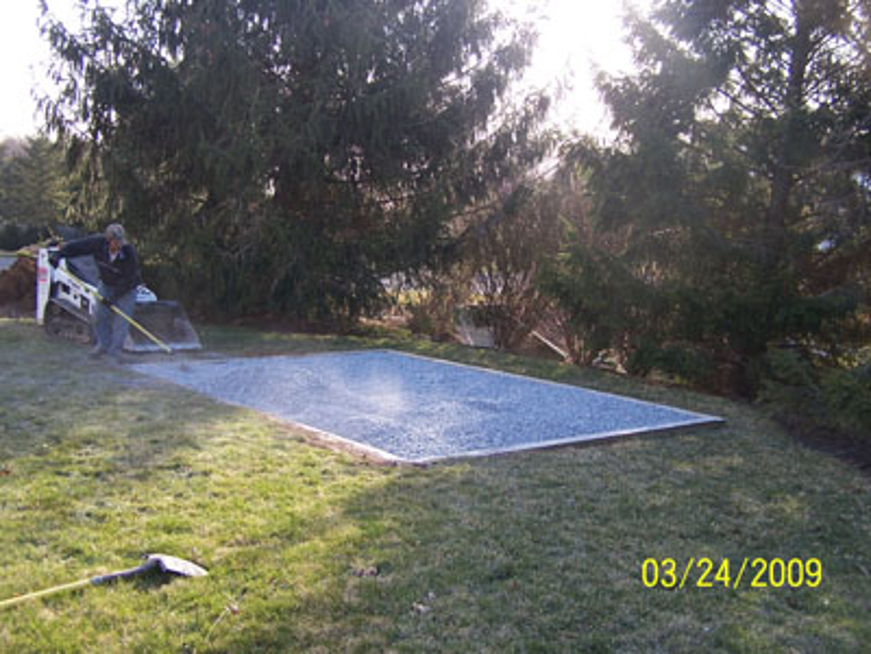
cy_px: 327
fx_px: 956
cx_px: 436
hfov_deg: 49.0
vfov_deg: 37.7
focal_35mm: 38
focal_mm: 6.3
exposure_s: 1/125
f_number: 2.8
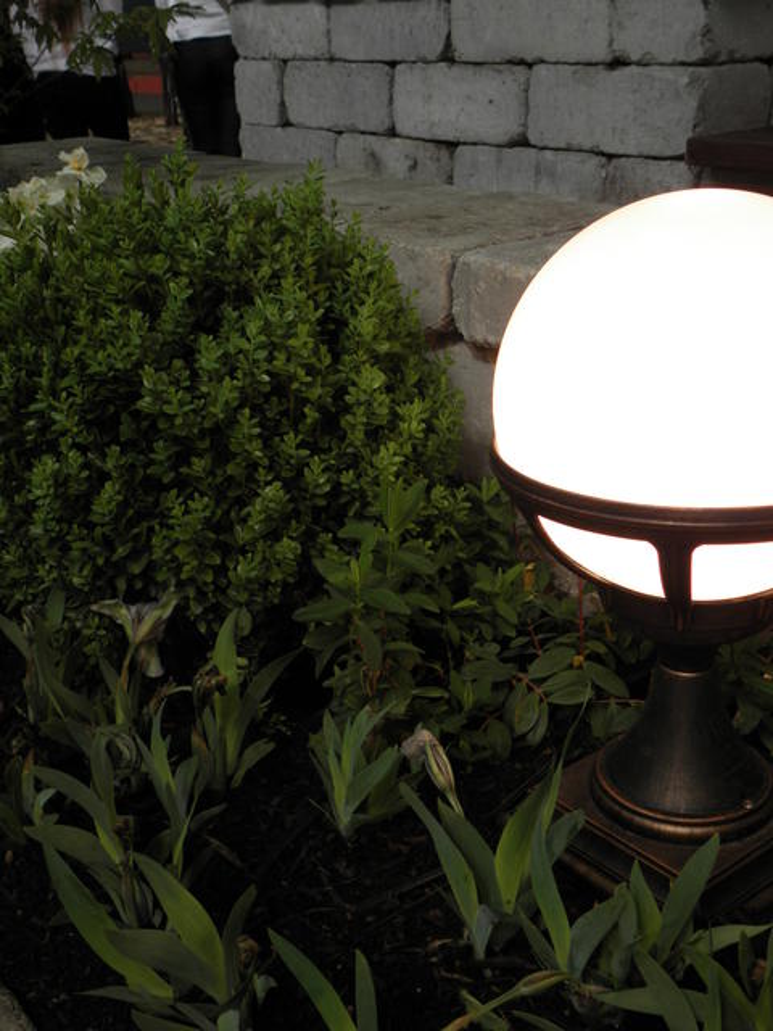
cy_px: 516
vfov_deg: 45.8
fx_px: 1221
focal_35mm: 41
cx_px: 386
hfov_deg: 35.1
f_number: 3.3
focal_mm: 7.31
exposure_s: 1/40
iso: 80
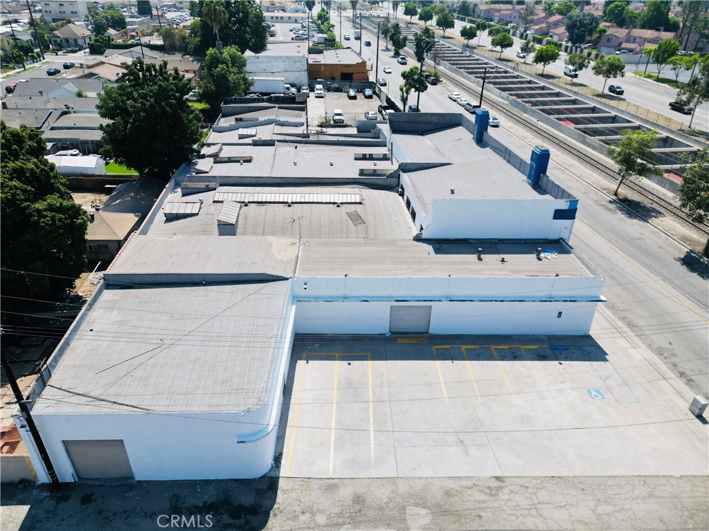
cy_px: 266
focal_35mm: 24
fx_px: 492
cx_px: 354
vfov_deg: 56.8
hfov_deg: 71.6
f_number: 1.7
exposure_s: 1/2500
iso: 110
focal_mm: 6.72
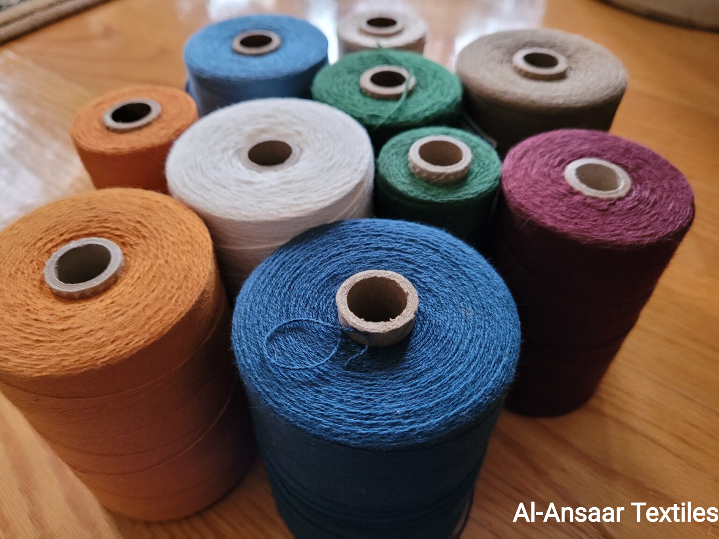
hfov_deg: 67.3
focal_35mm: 26
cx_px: 360
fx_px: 540
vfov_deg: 53.1
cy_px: 270
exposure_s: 1/39
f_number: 1.8
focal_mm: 5.4
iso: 640
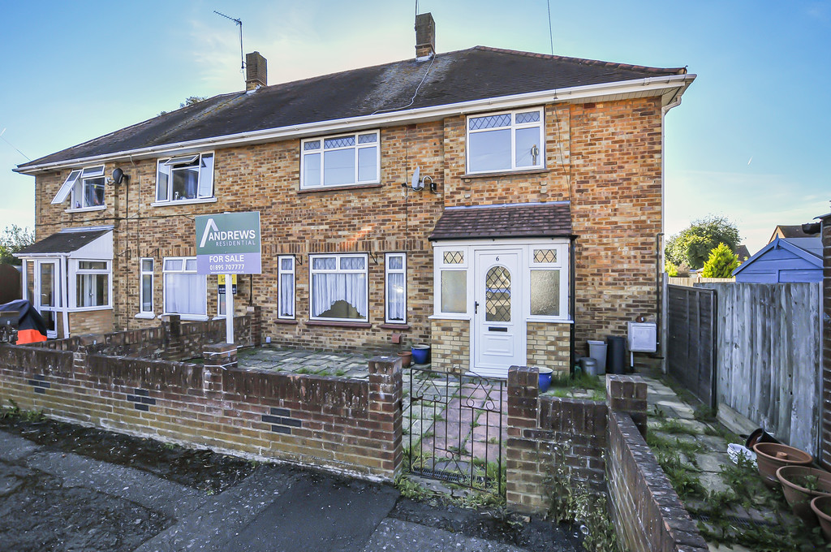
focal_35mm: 16
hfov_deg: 95.1
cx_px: 416
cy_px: 276
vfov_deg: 71.9
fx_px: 380
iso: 400
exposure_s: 1/640
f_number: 5.6
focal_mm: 11
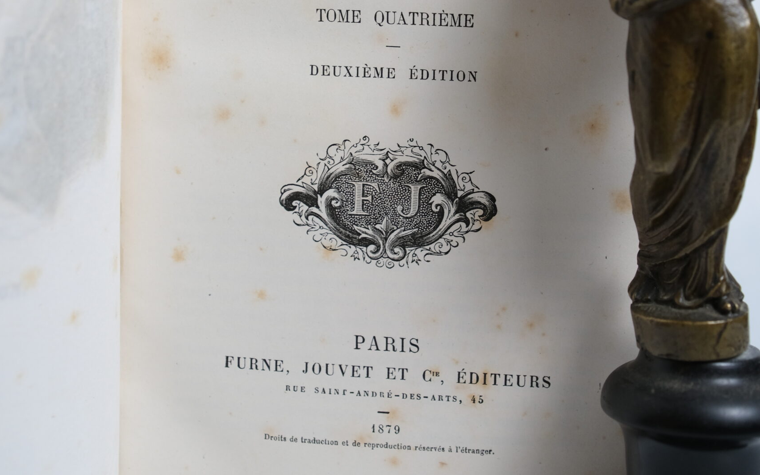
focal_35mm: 69
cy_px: 110
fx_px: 1429
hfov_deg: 29.8
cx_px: 379
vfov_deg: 18.7
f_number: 4
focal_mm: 29.8
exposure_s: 1/100
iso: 500
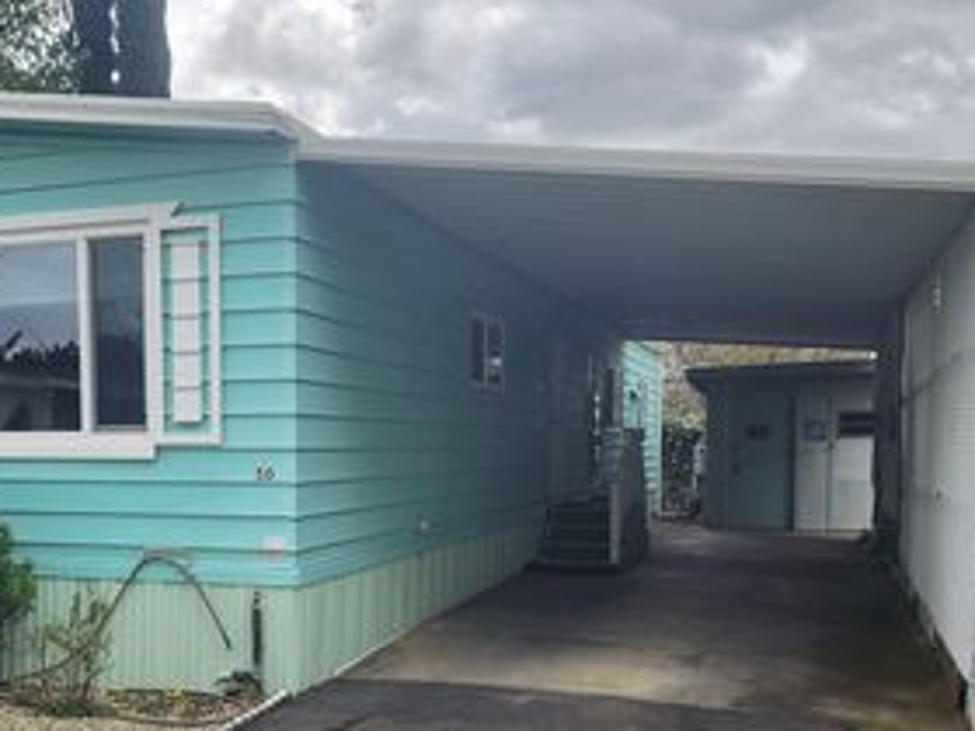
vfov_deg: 34.6
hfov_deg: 45.0
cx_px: 317
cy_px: 520
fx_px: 1155
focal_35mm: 41
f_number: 1.8
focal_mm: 6.4
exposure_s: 1/679
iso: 12
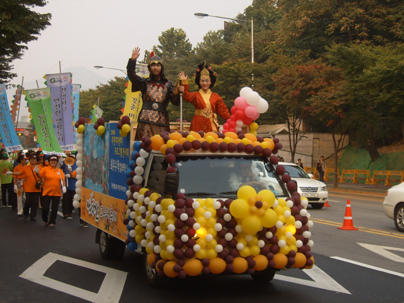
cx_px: 202
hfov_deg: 29.8
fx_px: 759
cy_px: 152
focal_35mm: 65
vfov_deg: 22.6
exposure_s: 1/250
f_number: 3.7
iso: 50
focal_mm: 10.8
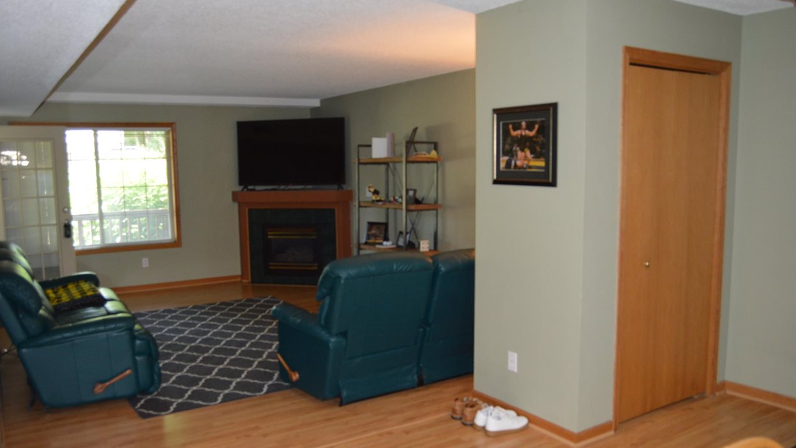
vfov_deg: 40.2
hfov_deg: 66.1
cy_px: 228
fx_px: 612
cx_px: 394
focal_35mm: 29
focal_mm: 18
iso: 900
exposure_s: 1/60
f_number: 3.5
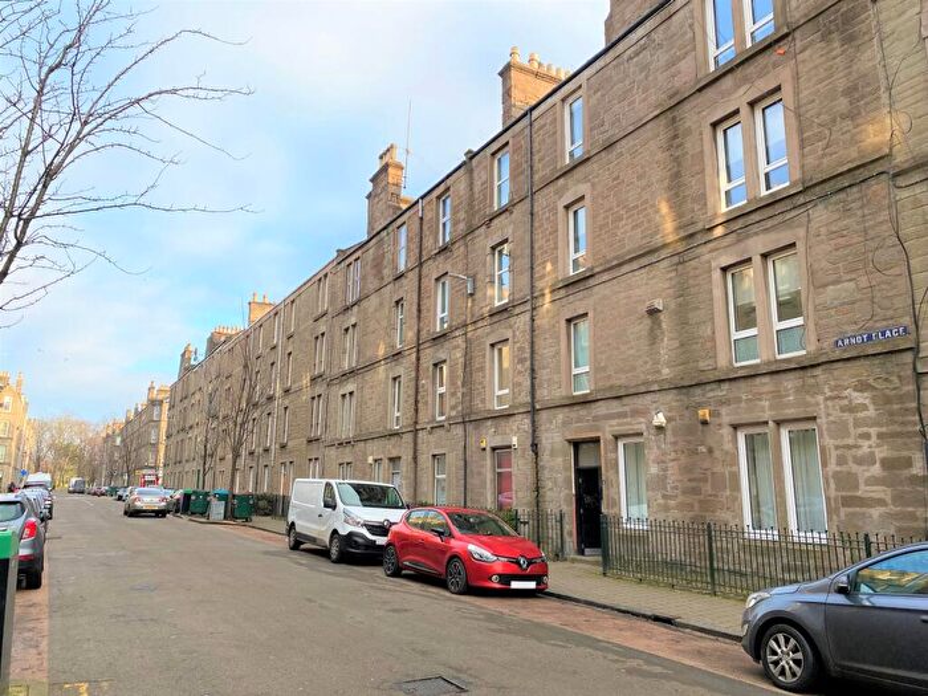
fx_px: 697
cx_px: 464
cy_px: 348
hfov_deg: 67.3
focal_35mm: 26
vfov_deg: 53.1
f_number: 1.8
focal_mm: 4.25
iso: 32
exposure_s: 1/666
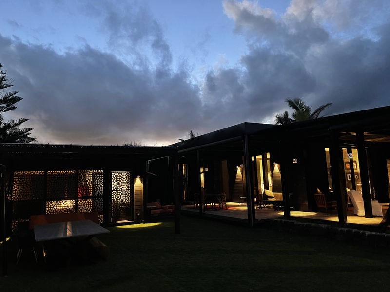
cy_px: 146
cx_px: 195
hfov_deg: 67.3
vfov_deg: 53.1
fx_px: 293
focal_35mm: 26
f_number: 1.6
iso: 800
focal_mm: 5.1
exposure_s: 1/30
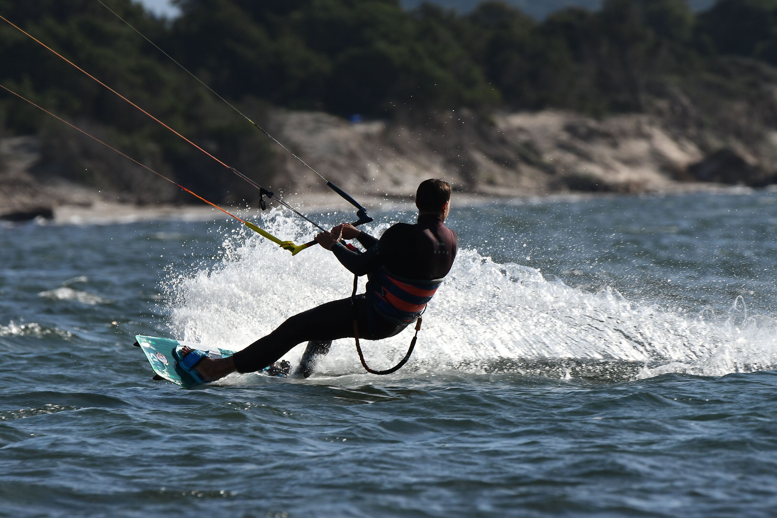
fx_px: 19423
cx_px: 388
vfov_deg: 1.5
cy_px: 259
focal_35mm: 900
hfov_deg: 2.3
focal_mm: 600
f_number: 13
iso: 200
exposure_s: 1/500
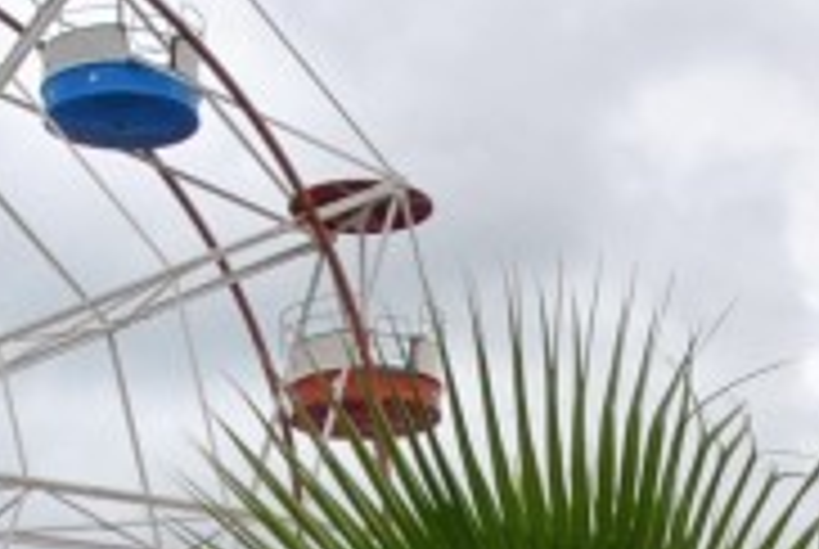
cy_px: 837
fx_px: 3008
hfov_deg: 15.4
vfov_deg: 10.1
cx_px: 623
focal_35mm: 132
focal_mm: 14
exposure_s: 1/200
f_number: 7.1
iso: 100
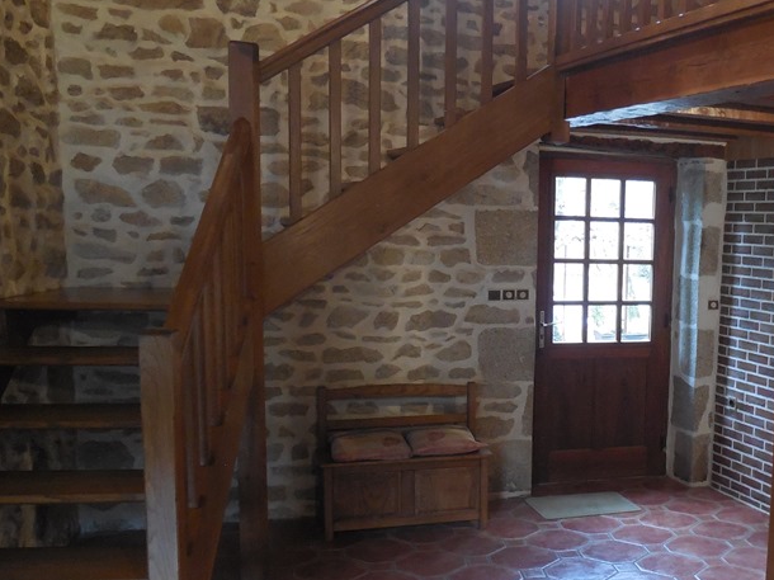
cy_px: 366
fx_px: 939
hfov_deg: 42.6
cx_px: 628
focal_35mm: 42
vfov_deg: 34.1
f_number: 3.1
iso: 400
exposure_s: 1/15
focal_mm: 4.5
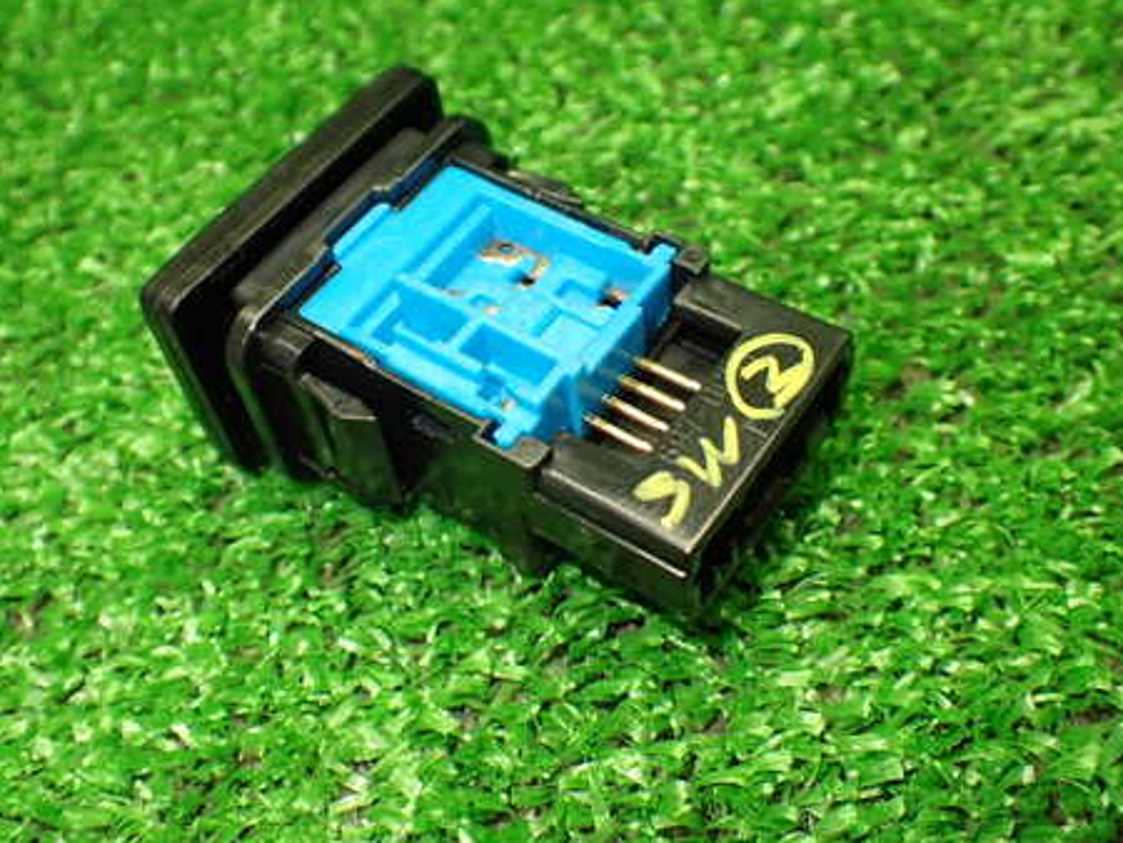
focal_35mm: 40
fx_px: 1298
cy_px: 369
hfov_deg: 46.8
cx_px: 532
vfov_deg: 35.9
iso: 500
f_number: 2.3
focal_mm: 5.4
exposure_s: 1/125
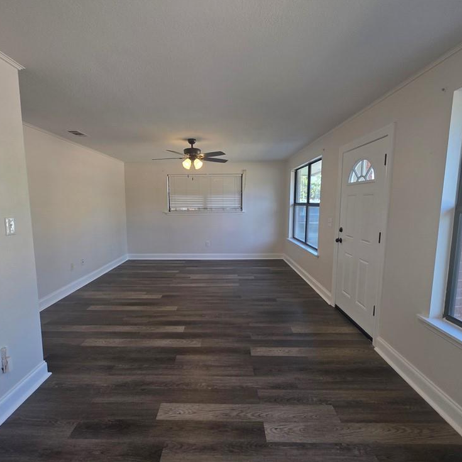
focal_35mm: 16
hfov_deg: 87.4
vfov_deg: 87.4
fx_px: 242
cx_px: 223
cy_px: 238
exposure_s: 1/120
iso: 80
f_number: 1.9
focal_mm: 2.2
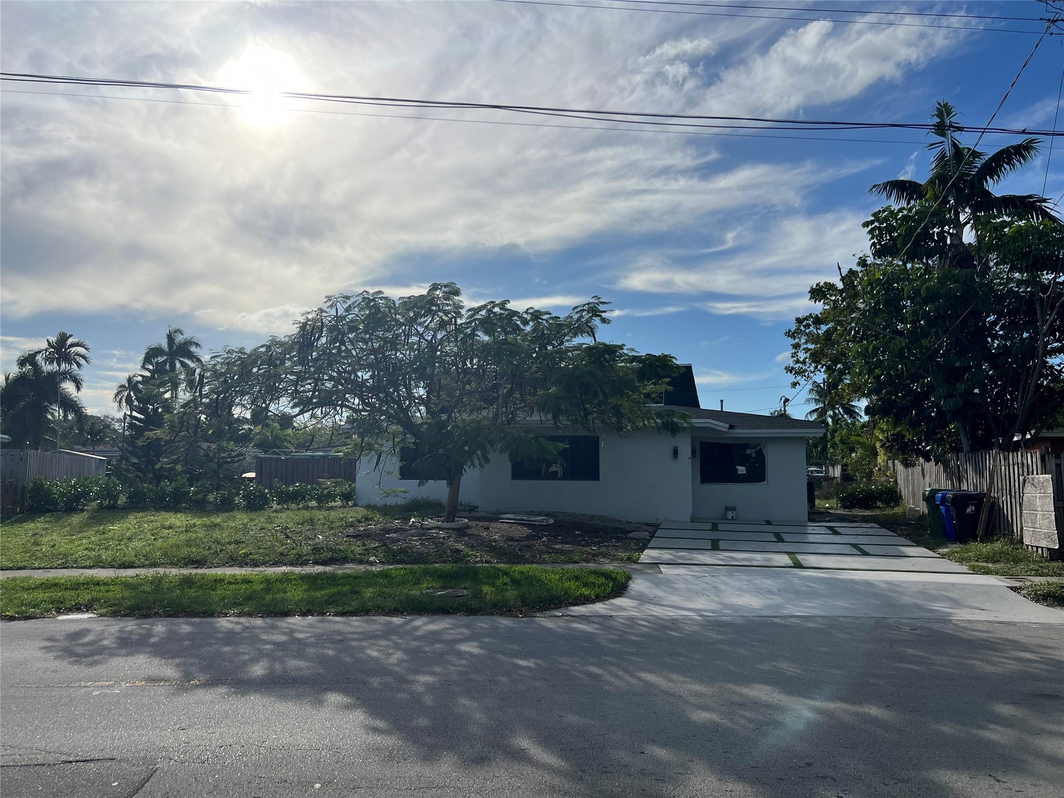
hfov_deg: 67.3
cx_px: 532
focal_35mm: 26
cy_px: 399
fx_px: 799
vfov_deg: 53.1
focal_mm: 5.7
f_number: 1.5
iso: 50
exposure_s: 1/12658
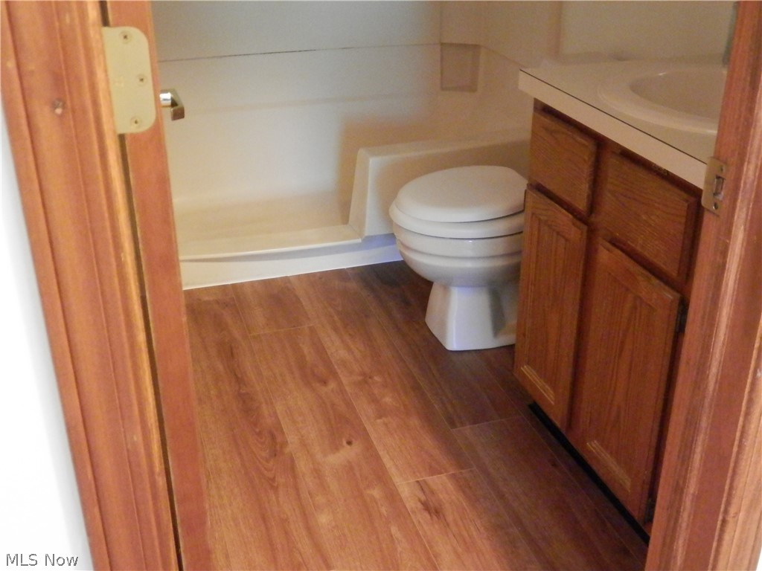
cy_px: 286
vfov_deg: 36.0
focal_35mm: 40
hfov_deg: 46.8
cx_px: 381
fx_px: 881
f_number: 3.7
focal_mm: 7.3
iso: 800
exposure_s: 1/4
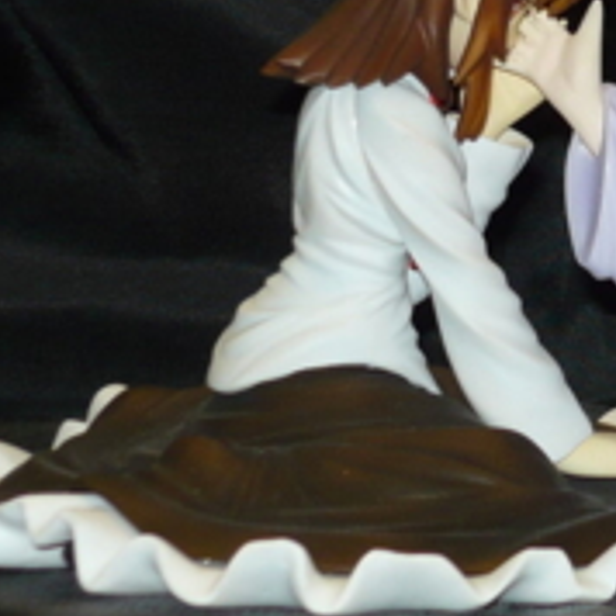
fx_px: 3966
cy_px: 197
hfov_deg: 8.8
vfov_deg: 8.9
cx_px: 689
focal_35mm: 197
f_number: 3.4
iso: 100
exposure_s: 1/40
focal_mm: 9.1
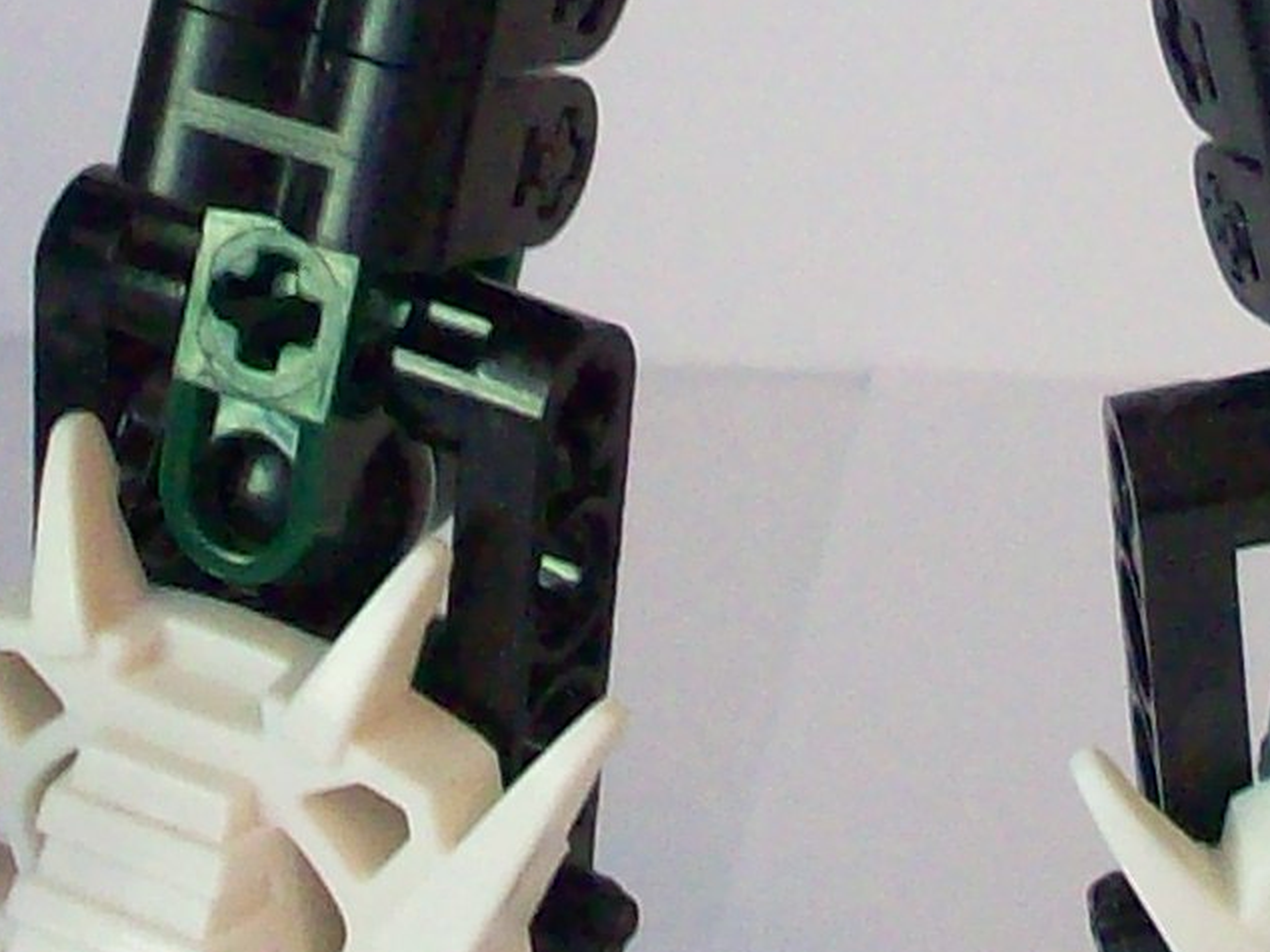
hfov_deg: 11.1
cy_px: -666
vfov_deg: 8.1
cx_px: 856
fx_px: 6529
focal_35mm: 178
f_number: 2.8
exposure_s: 1/13.8
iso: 160
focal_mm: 6.2
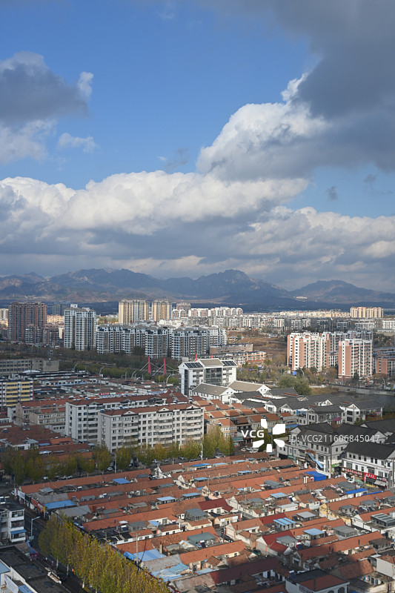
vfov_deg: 46.4
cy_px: 296
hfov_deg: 31.9
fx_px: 691
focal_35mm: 42
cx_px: 198
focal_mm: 42
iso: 64
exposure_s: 1/250
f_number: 8
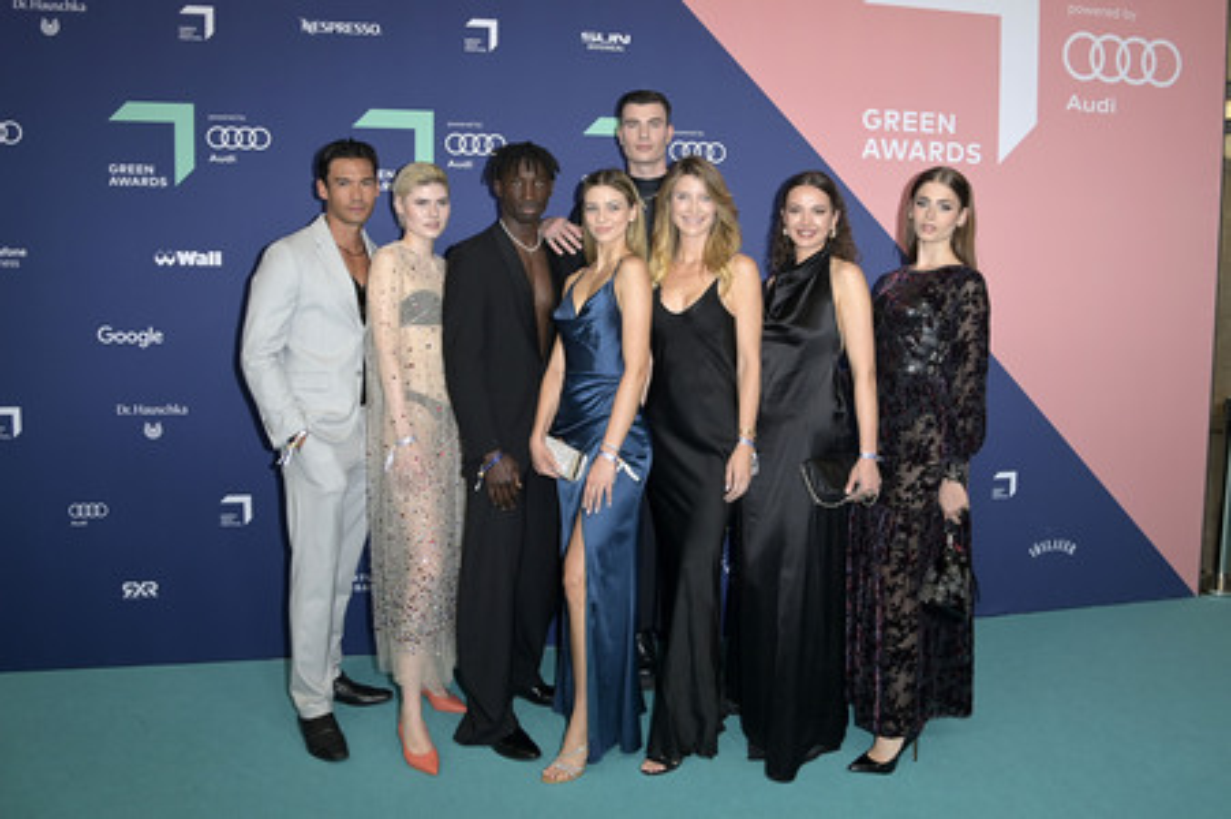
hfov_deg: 73.8
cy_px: 410
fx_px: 820
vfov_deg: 53.1
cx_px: 616
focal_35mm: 24
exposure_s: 1/250
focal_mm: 24
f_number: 5.6
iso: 800
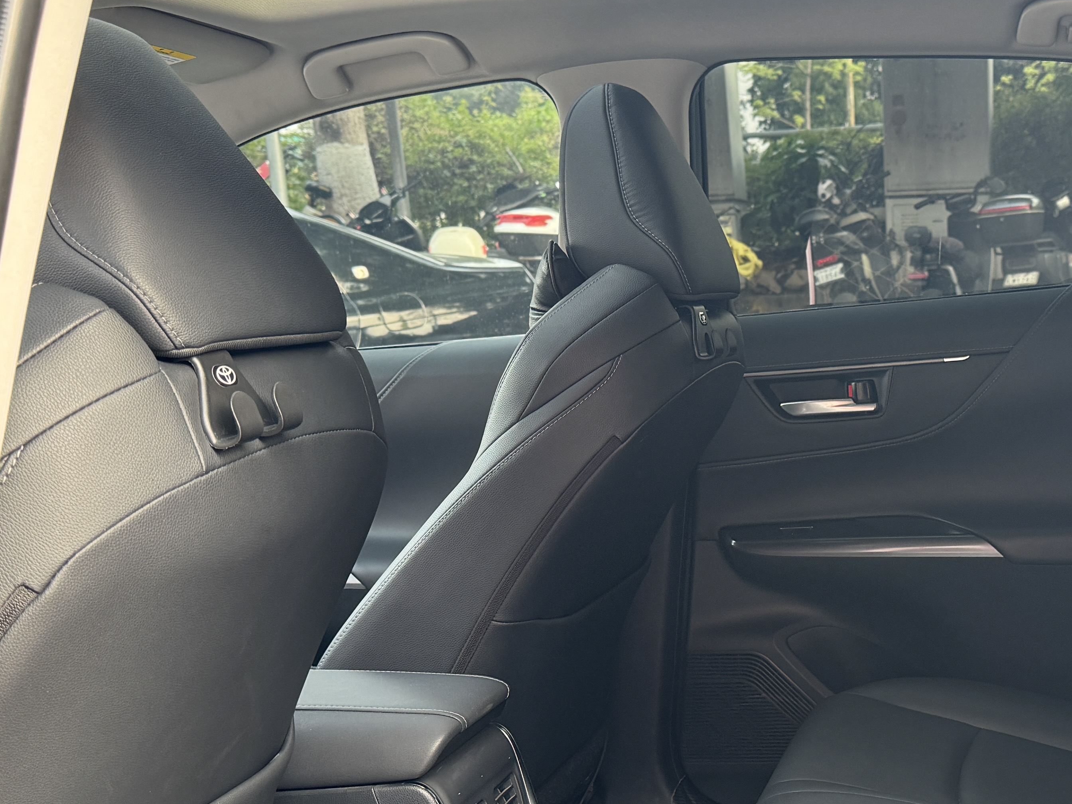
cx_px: 871
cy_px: 544
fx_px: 1579
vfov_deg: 28.4
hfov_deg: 36.1
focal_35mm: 51
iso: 125
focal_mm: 6.76
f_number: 1.78
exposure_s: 1/121
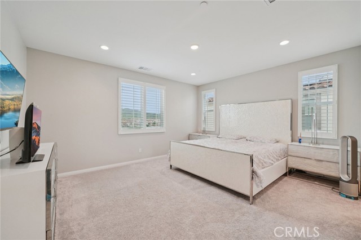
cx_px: 180
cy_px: 120
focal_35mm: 13
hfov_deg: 108.4
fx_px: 130
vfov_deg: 85.4
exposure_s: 1/25
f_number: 11
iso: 400
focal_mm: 13
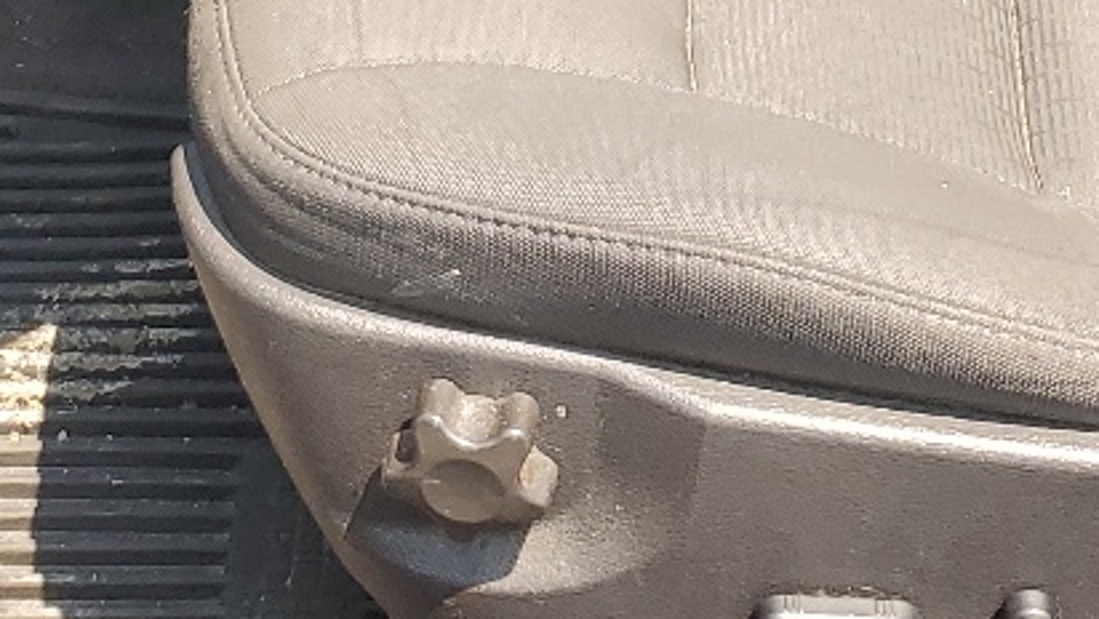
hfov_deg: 19.4
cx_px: 686
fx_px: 3206
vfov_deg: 10.1
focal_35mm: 110
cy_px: -651
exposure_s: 1/556
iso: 50
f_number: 1.5
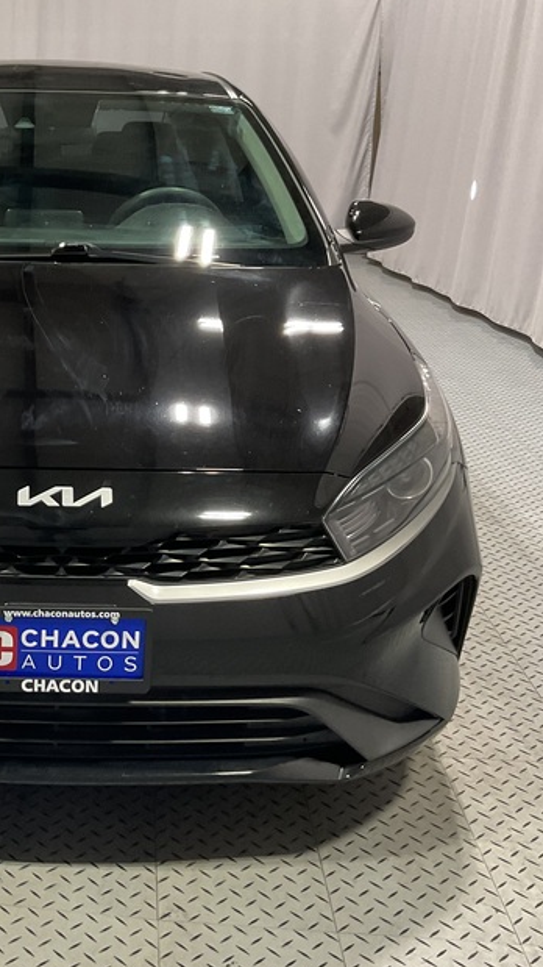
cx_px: 9
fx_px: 1255
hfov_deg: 23.5
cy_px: 475
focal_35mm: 49
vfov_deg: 42.1
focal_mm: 3
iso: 80
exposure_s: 1/60
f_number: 1.8
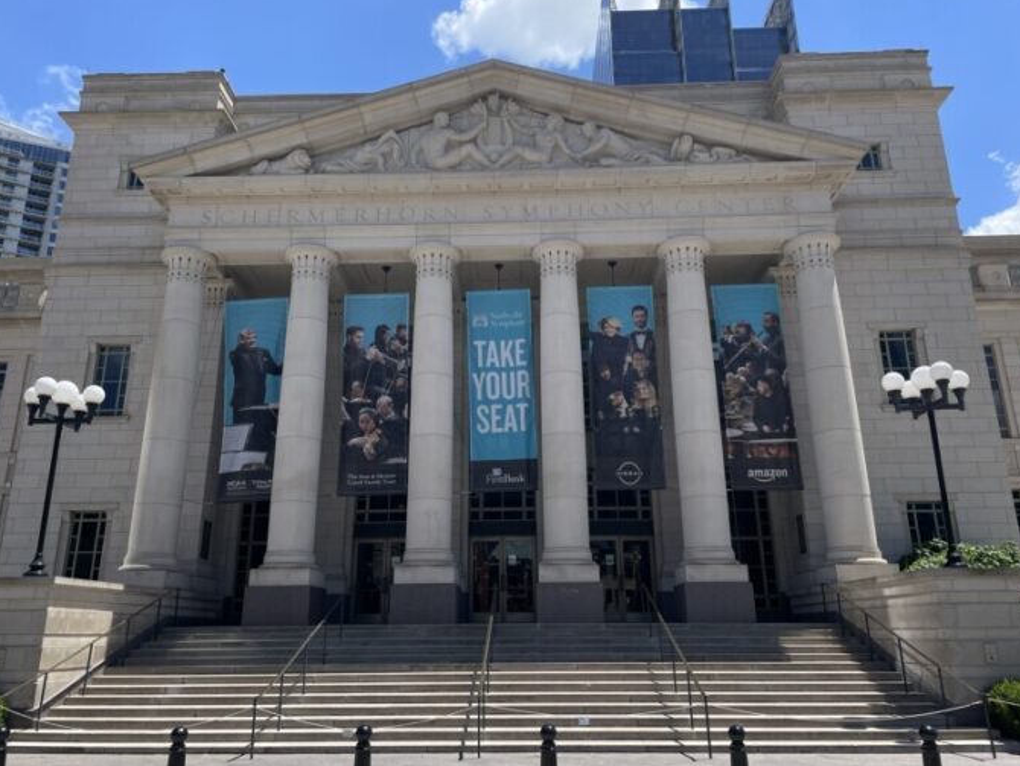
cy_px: 388
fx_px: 796
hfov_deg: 65.3
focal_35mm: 27
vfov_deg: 51.4
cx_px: 499
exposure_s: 1/3401
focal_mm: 4.2
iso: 50
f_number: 1.6
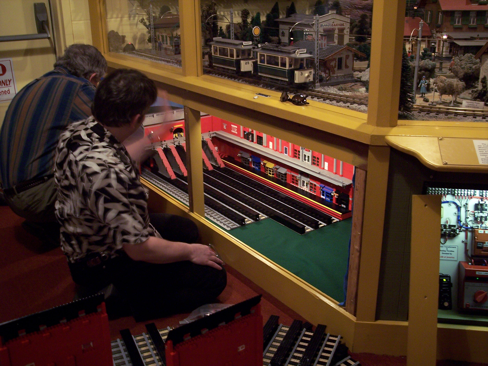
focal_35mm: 39
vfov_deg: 36.8
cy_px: 183
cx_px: 244
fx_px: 550
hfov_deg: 47.9
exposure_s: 1/8
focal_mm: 8
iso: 200
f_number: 3.4
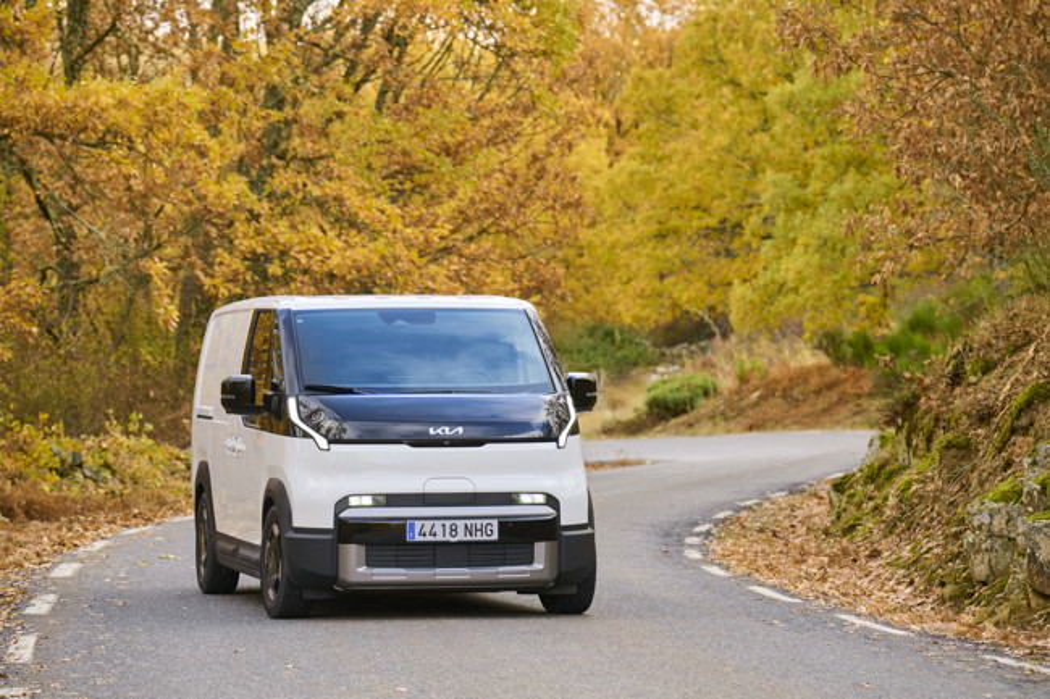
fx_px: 4228
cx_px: 525
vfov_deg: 9.5
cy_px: 350
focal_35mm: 145
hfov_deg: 14.2
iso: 160
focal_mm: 145
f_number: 5
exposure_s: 1/200
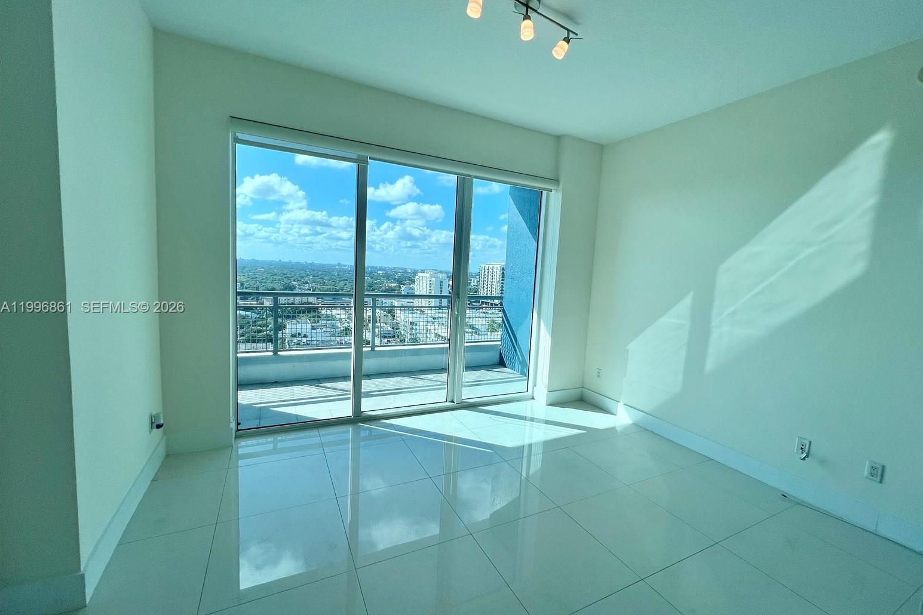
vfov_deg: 81.2
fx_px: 359
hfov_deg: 104.2
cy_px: 308
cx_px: 476
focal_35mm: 14
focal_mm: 1.57
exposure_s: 1/1206
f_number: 1.8
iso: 32
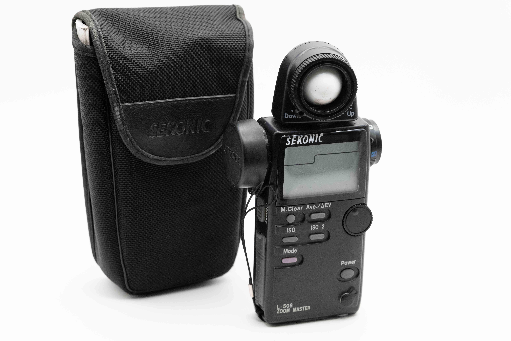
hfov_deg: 22.6
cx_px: 256
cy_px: 170
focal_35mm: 90
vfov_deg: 15.2
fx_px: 1278
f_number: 9
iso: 3200
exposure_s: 1/400
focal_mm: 90
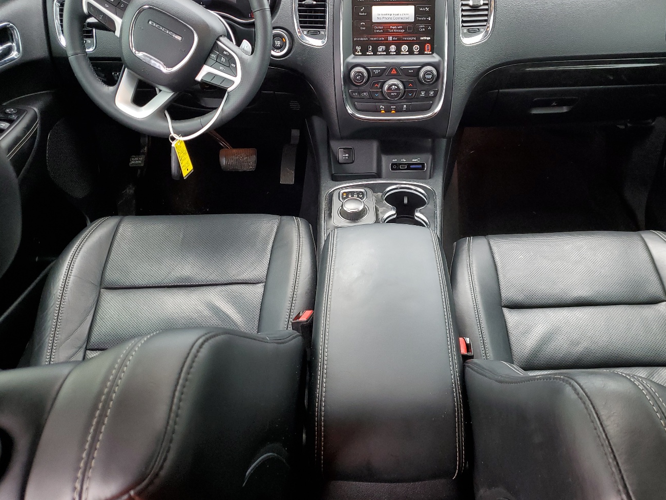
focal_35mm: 32
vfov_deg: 44.0
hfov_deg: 56.7
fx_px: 616
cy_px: 215
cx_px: 373
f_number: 1.5
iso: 86
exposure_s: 1/120
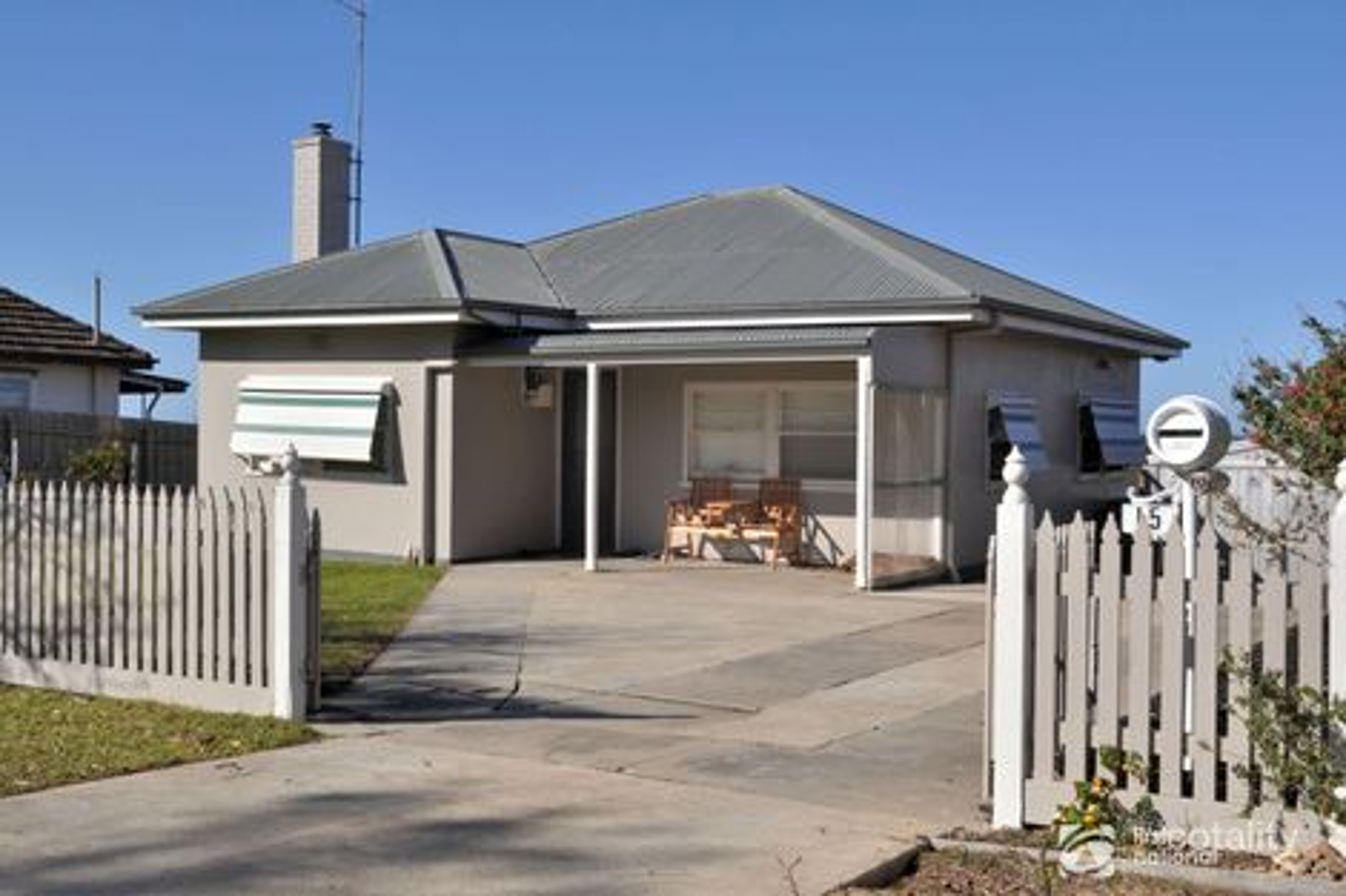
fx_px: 1458
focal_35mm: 39
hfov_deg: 49.6
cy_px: 448
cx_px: 673
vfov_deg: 34.2
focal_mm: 26
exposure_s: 1/640
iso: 400
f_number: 13
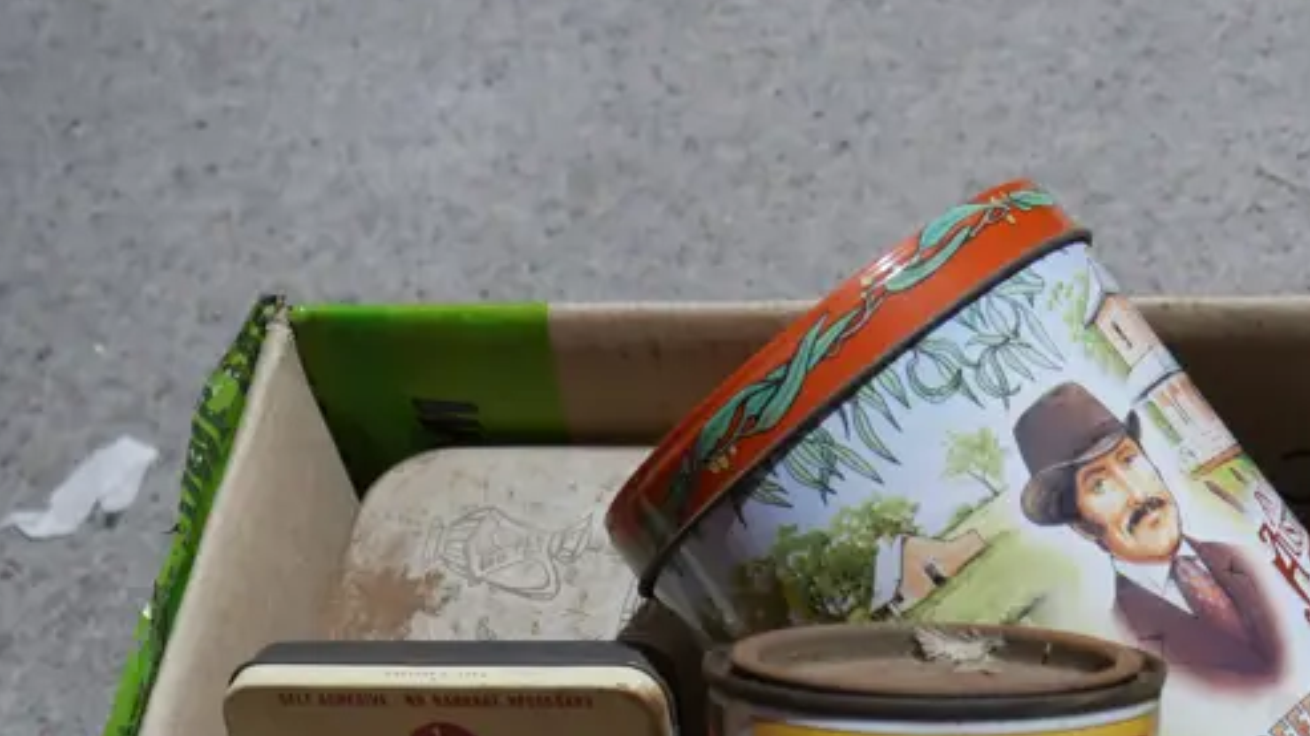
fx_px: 2674
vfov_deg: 15.0
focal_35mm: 77
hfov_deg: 26.8
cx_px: 1105
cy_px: 961
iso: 400
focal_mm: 17
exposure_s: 1/60
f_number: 4
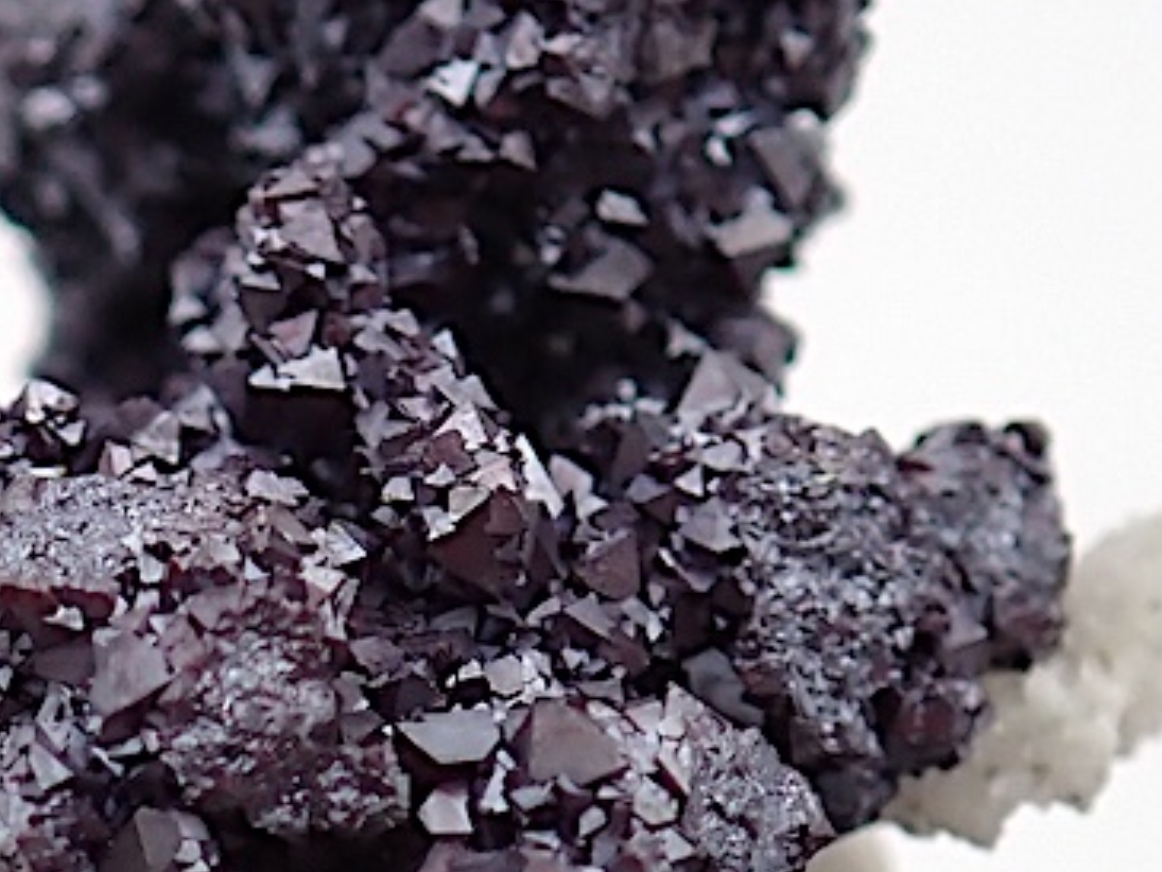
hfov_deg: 5.8
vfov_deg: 4.3
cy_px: 544
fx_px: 11484
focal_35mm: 342
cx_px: -51
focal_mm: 18
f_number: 4.9
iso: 200
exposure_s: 1/125
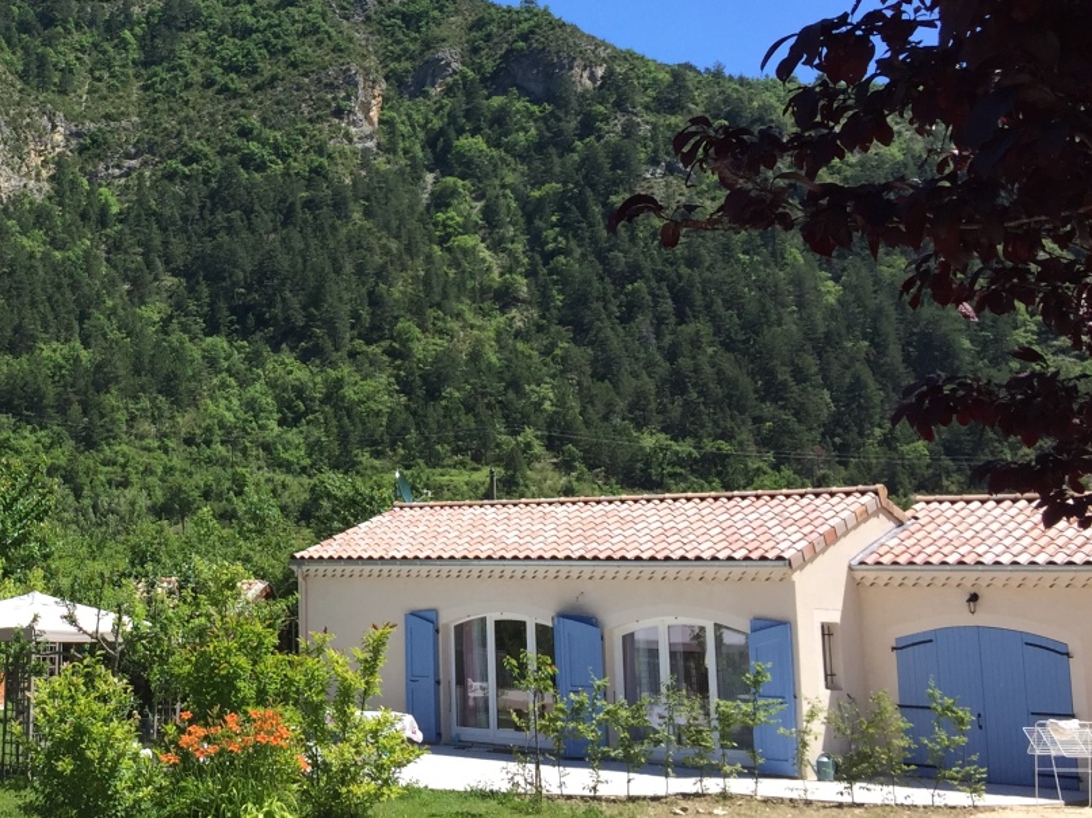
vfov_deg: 26.8
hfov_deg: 33.5
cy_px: 258
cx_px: 88
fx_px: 1703
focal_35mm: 54
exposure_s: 1/1099
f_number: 2.2
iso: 32
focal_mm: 4.15
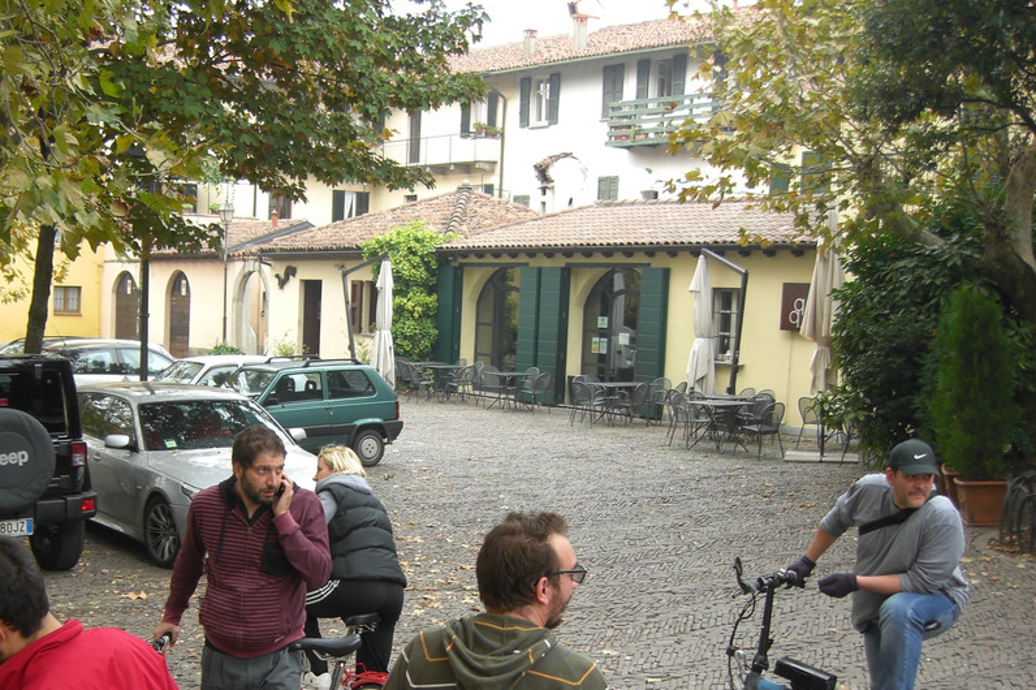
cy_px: 516
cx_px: 357
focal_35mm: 53
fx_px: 1525
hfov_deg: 37.2
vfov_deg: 25.2
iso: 80
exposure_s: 1/80
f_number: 2.8
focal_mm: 7.9
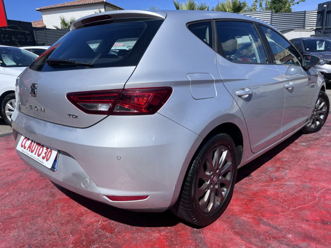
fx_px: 249
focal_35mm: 26
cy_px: 124
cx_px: 166
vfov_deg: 53.1
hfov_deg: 67.3
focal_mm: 5.1
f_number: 1.6
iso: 50
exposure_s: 1/4149
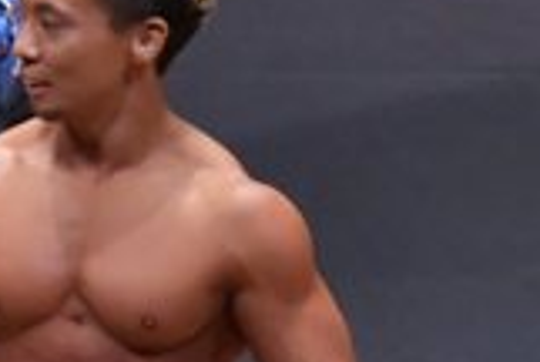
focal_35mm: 1224
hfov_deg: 1.7
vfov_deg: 1.1
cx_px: -626
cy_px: 493
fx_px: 18394
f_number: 5.6
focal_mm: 170
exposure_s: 1/400
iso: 8000
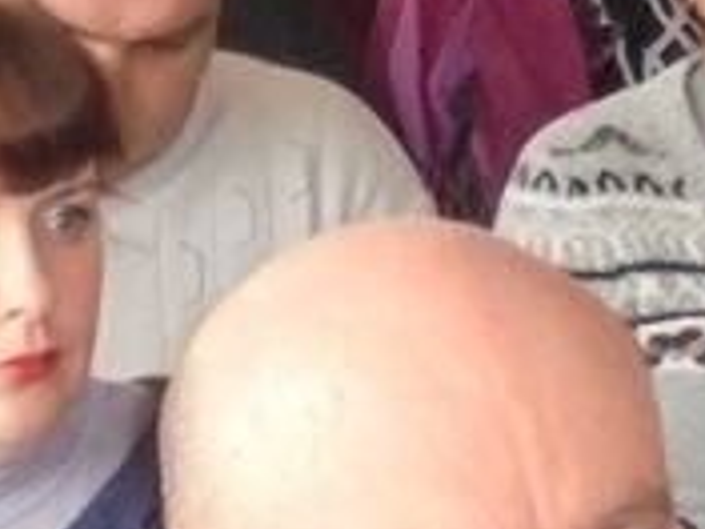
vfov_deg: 6.7
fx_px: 4501
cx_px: 761
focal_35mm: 221
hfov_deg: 8.9
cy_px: -48
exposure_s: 1/50
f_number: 4.2
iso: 400
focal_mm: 6.9
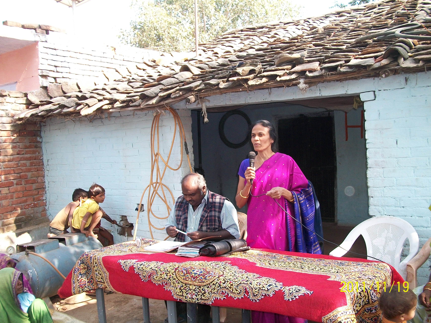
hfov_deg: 56.8
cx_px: 216
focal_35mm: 32
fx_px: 398
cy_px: 162
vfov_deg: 44.2
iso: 80
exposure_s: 1/125
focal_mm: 5.7
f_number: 2.9
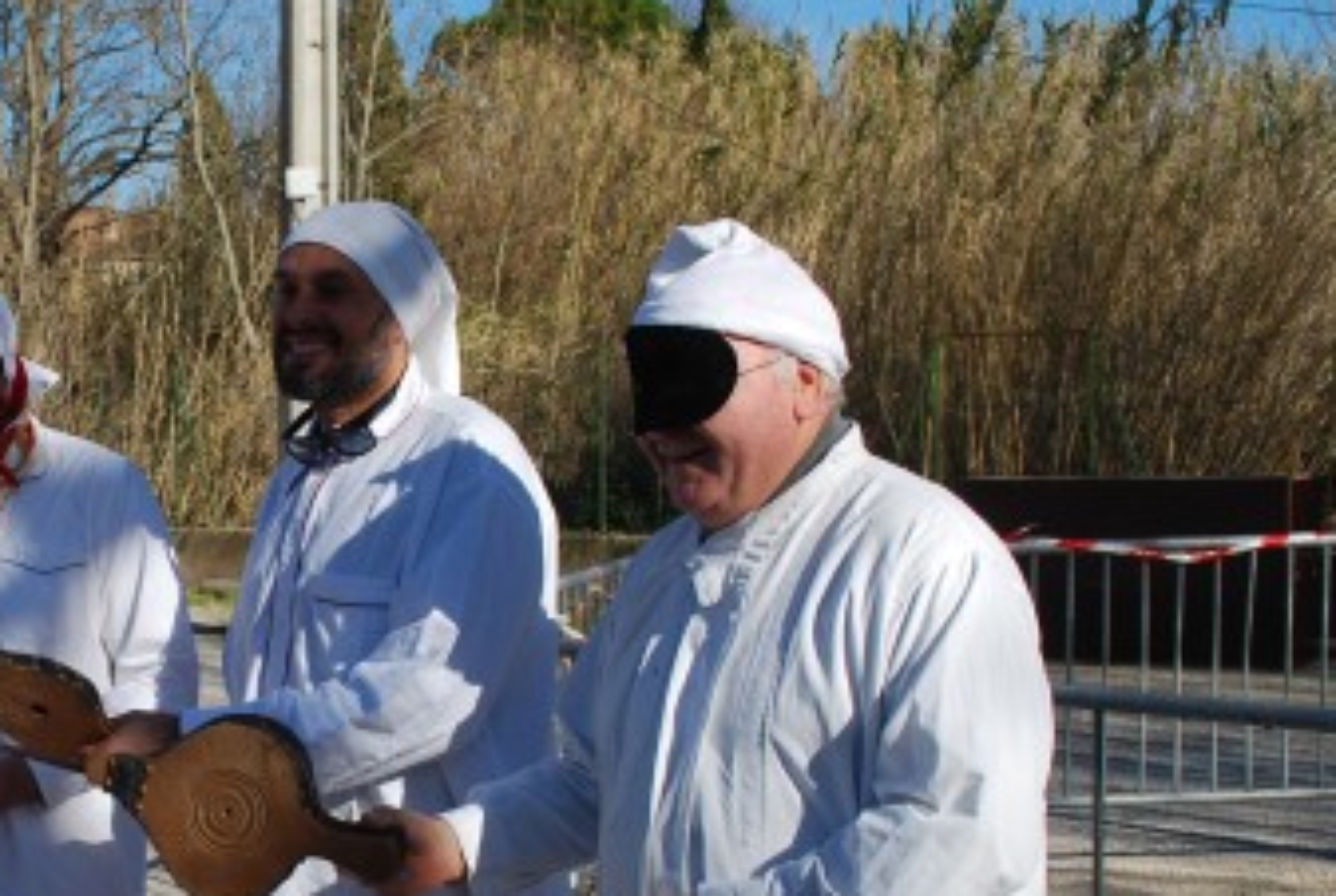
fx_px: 2119
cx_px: 147
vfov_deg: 23.7
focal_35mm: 57
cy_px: 628
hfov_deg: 33.3
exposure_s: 1/250
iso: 100
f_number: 8
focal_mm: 20
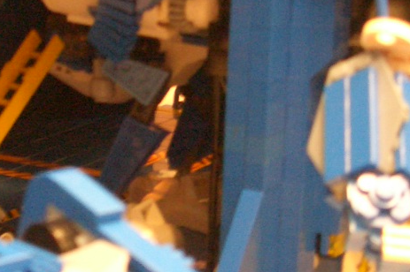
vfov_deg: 9.7
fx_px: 1605
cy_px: 67
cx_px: 116
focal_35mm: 141
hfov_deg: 14.5
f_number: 3.1
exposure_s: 1/8
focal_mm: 8.2
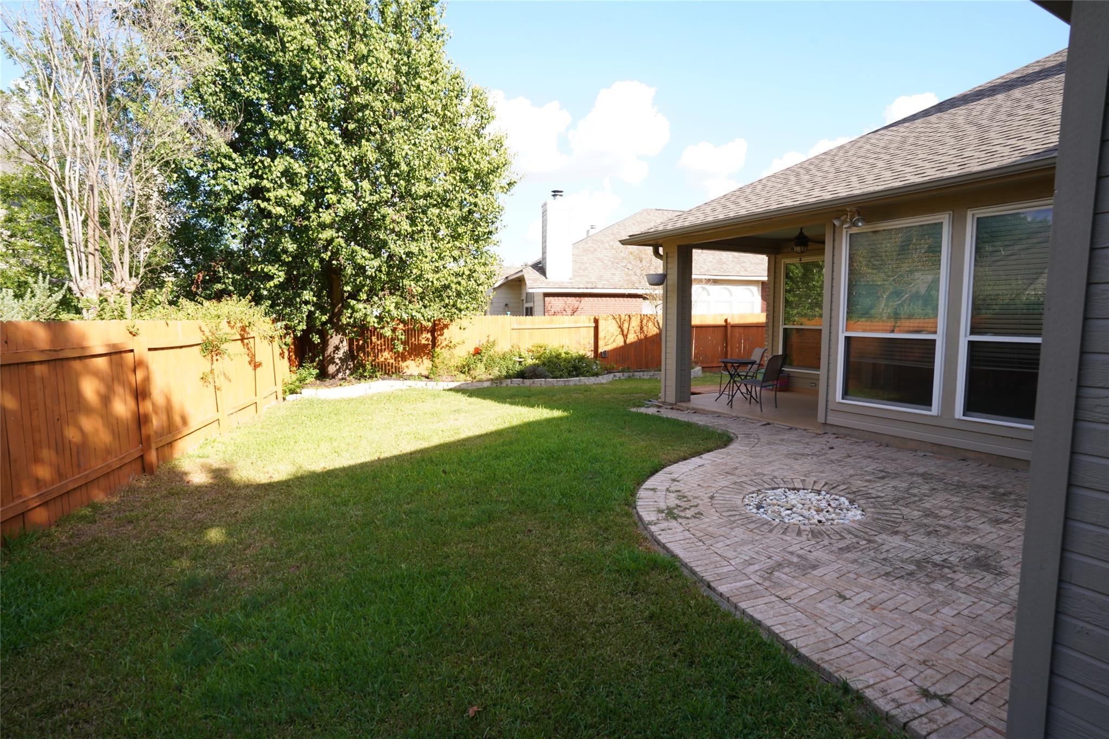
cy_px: 370
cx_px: 554
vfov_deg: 67.4
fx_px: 554
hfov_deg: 90.0
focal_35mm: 18
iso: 400
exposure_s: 1/200
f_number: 7.1
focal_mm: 18
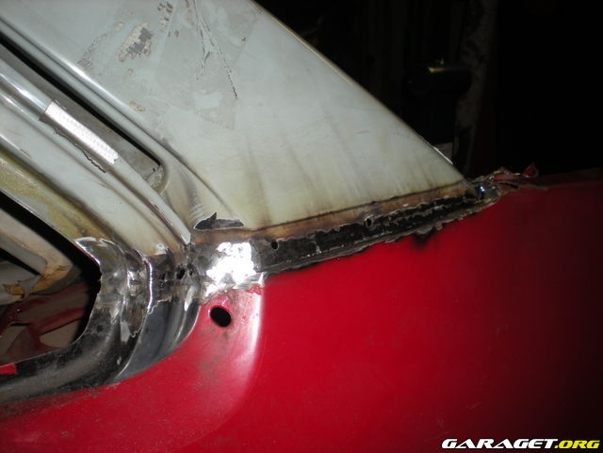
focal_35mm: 38
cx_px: 302
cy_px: 226
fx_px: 662
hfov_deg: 49.0
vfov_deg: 37.7
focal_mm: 6.3
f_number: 3.1
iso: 64
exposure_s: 1/60
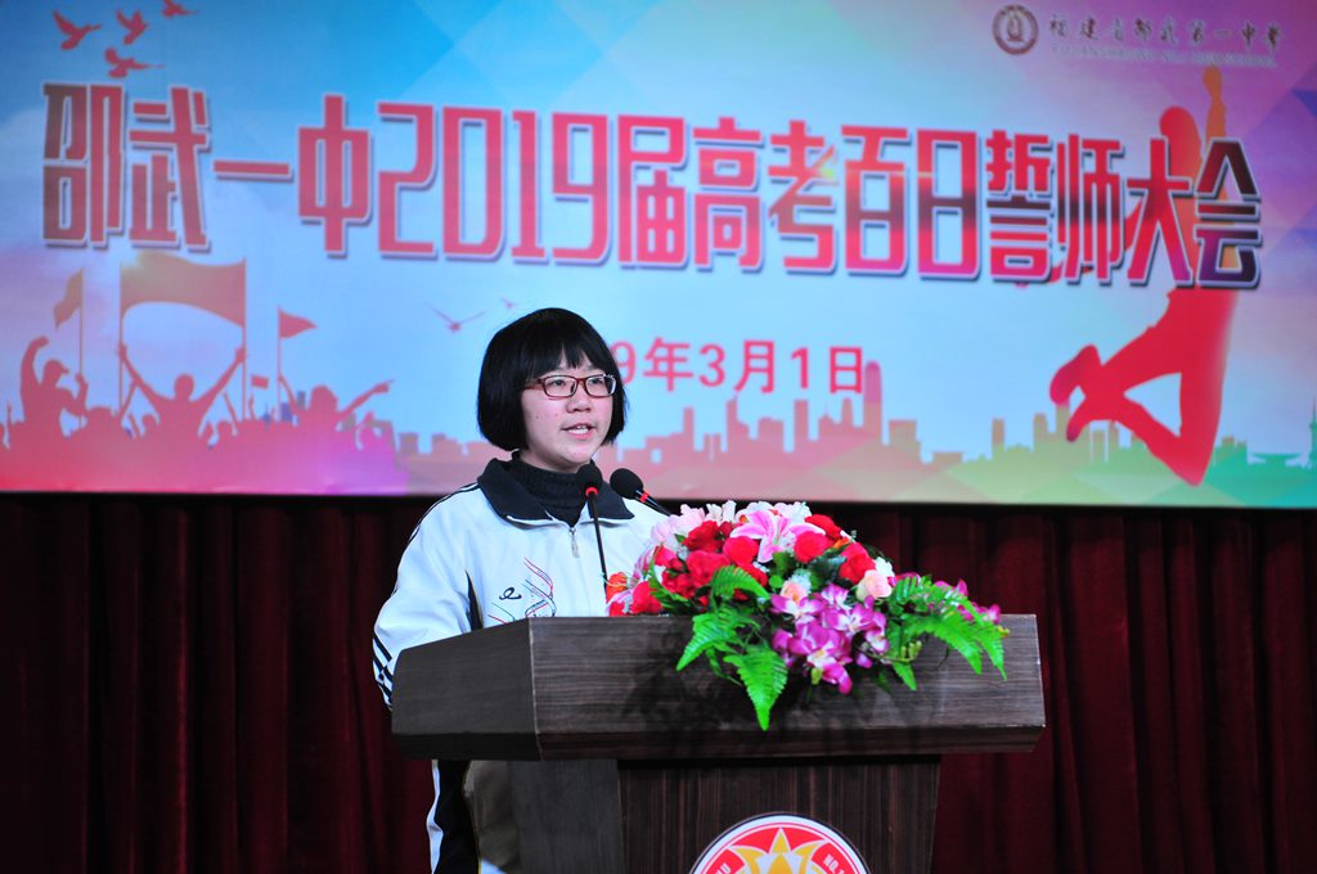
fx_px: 3836
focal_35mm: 105
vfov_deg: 13.0
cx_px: 658
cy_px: 437
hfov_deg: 19.5
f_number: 2.8
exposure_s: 1/160
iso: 320
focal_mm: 70
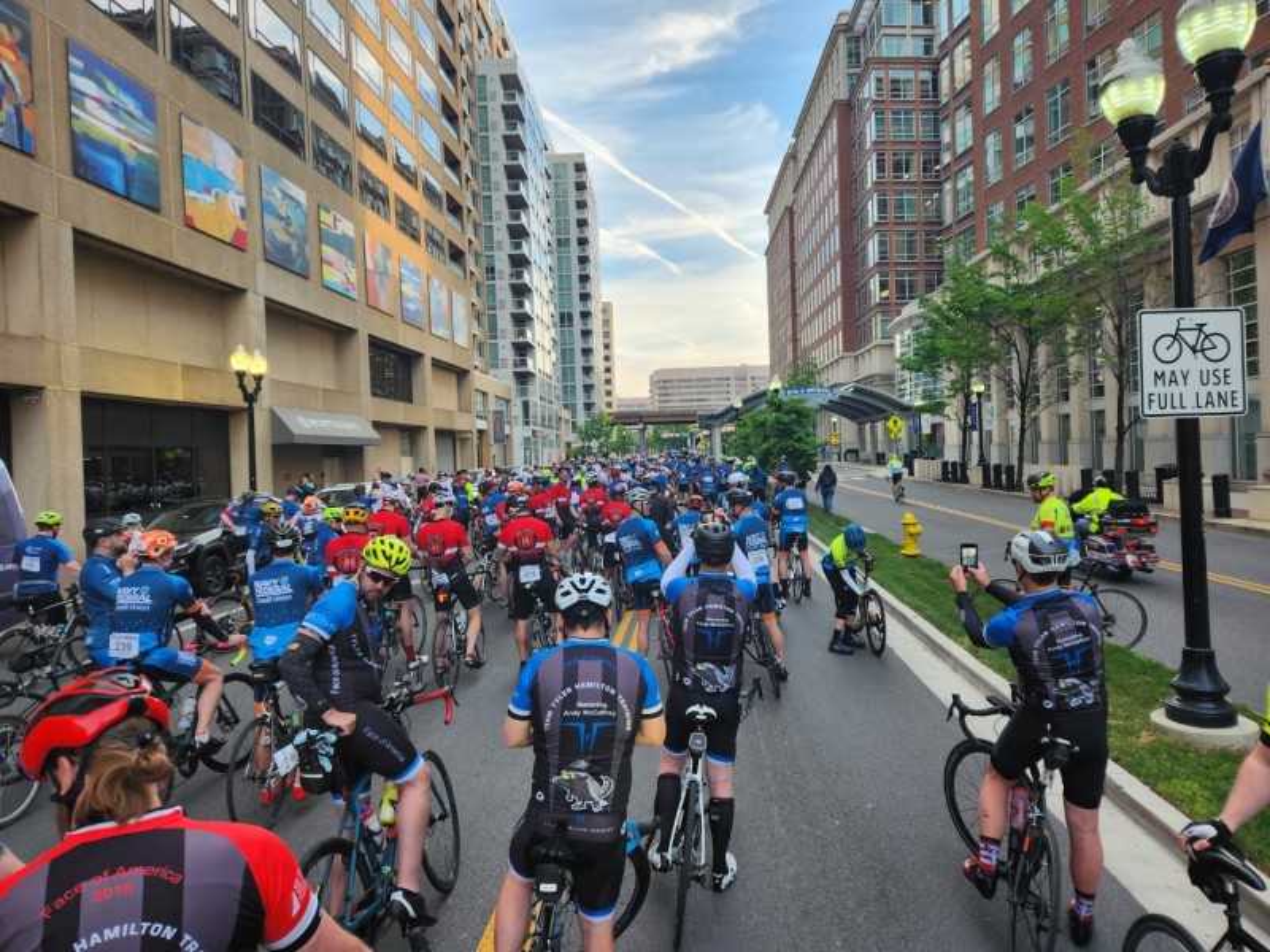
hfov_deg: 73.9
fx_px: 844
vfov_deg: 58.9
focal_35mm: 23
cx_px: 635
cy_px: 476
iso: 32
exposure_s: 1/180
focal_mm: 5.4
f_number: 1.8
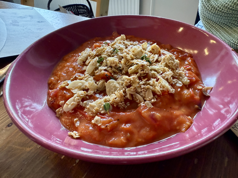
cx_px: 119
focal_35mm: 24
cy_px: 89
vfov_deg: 56.8
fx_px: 165
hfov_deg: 71.6
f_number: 2.2
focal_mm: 2.22
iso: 400
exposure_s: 1/100
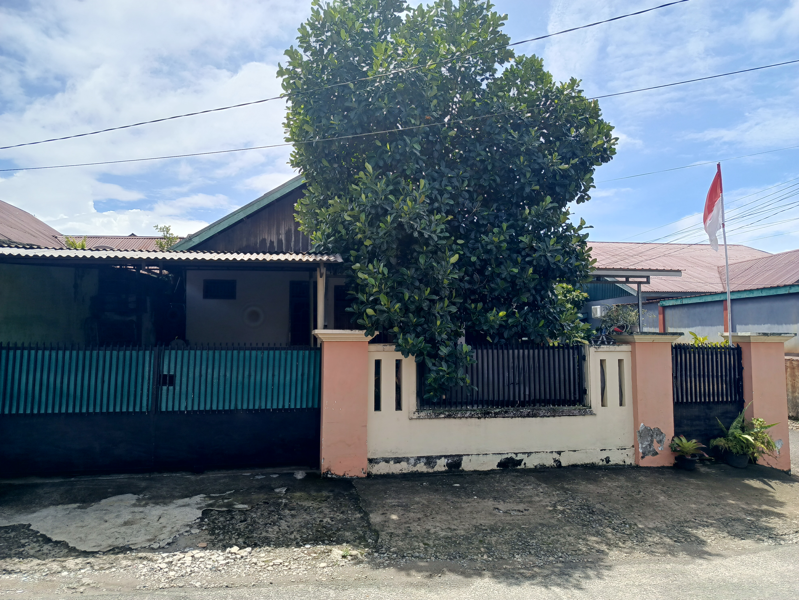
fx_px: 531
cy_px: 300
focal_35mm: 23
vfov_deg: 58.9
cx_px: 400
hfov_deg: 73.9
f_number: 1.75
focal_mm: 5.25
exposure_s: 1/200
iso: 58
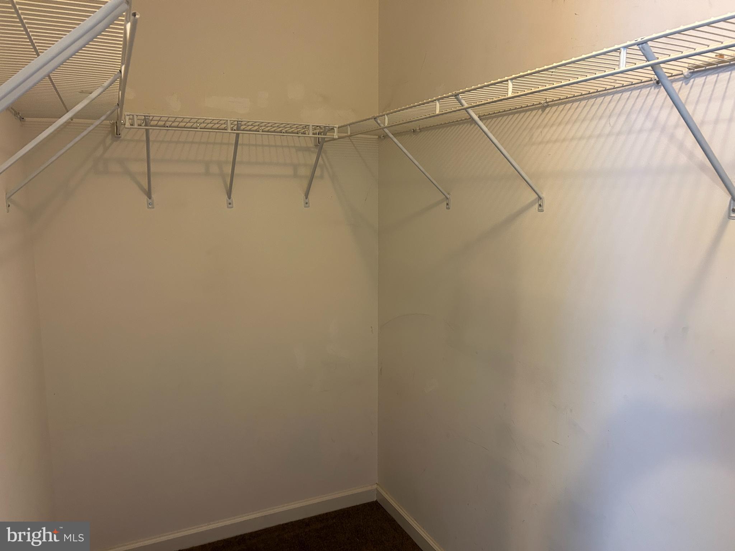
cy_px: 276
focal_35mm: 26
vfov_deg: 53.1
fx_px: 552
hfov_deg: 67.3
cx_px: 368
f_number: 1.5
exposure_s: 1/60
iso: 250
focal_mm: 5.7
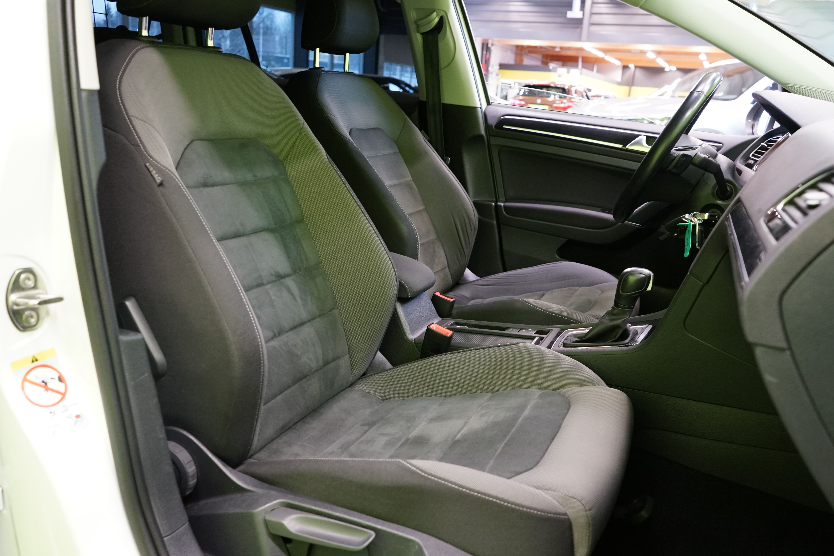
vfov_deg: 45.0
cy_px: 278
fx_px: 672
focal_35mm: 29
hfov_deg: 63.7
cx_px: 417
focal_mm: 29
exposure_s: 1/20
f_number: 5
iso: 2500
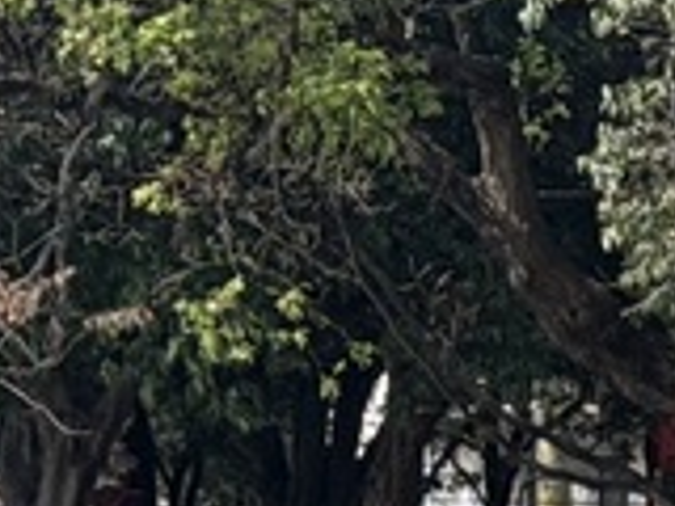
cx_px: 1304
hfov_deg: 6.3
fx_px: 6006
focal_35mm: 308
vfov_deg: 4.7
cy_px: 1050
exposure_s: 1/1838
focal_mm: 6.76
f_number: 1.78
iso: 64
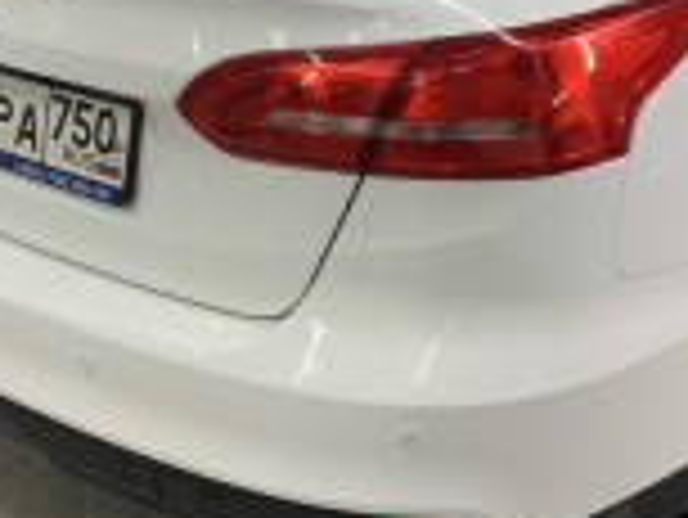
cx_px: 445
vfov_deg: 20.9
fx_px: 1353
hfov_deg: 28.4
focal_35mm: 68
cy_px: 0
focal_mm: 4.25
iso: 40
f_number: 1.8
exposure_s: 1/100
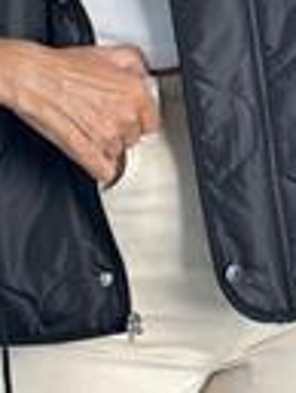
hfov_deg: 7.9
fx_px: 2151
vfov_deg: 10.3
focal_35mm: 189
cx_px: 183
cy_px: -40
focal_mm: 6.86
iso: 80
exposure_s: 1/188
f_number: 1.78
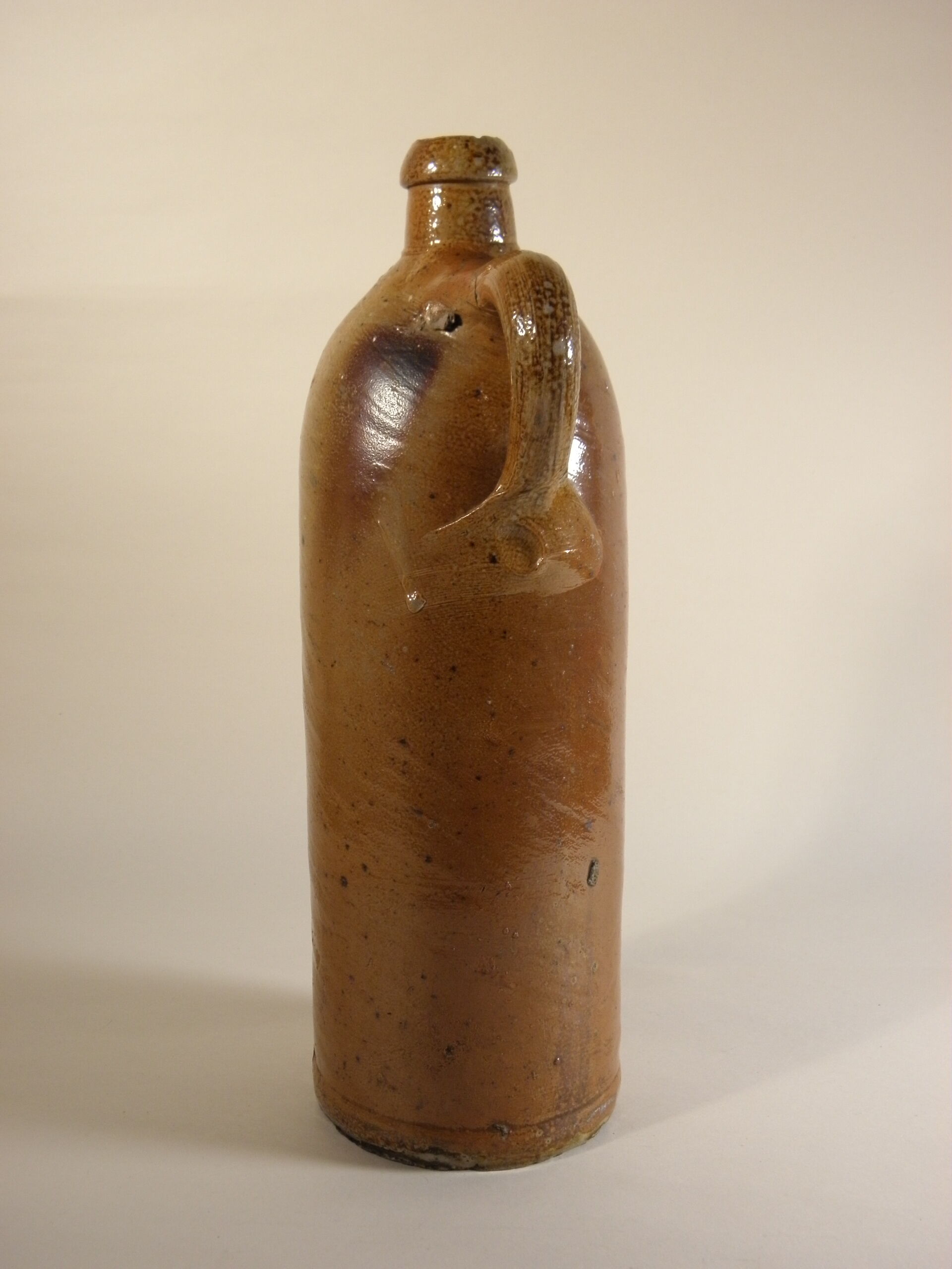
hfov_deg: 35.1
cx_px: 476
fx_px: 1503
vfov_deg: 45.8
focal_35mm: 41
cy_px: 634
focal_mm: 7.5
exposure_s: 1/40
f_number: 3.8
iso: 125
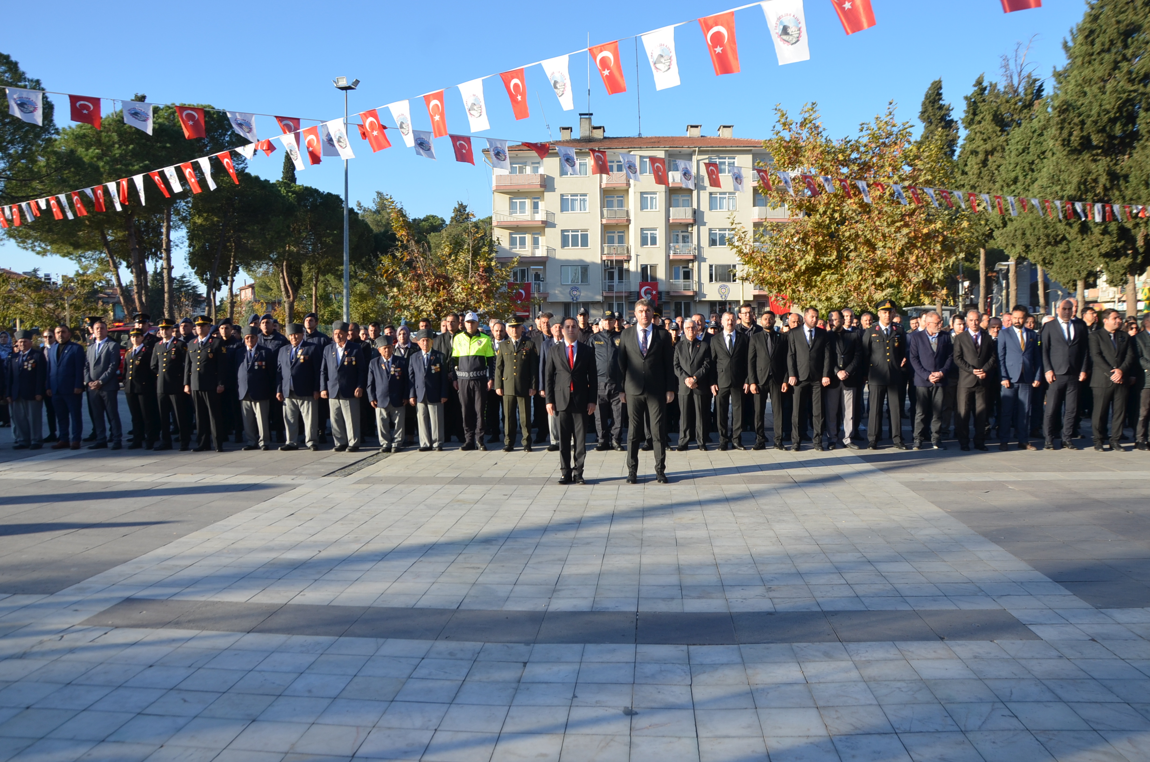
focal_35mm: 27
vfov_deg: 47.7
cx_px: 575
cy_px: 381
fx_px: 861
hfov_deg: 67.5
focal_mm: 18
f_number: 8
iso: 200
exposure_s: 1/250
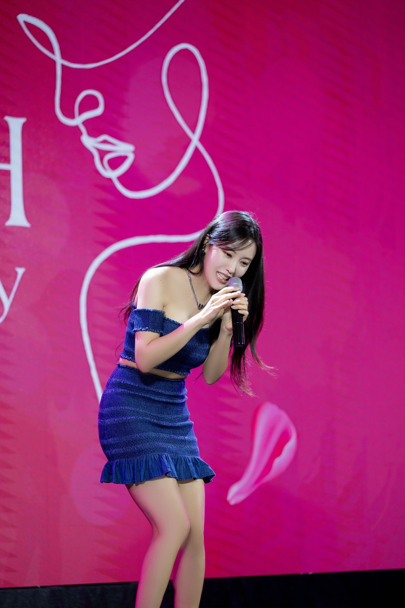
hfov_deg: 10.2
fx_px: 2278
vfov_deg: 15.2
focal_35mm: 135
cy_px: 304
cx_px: 202
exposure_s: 1/200
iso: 500
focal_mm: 135
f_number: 3.2
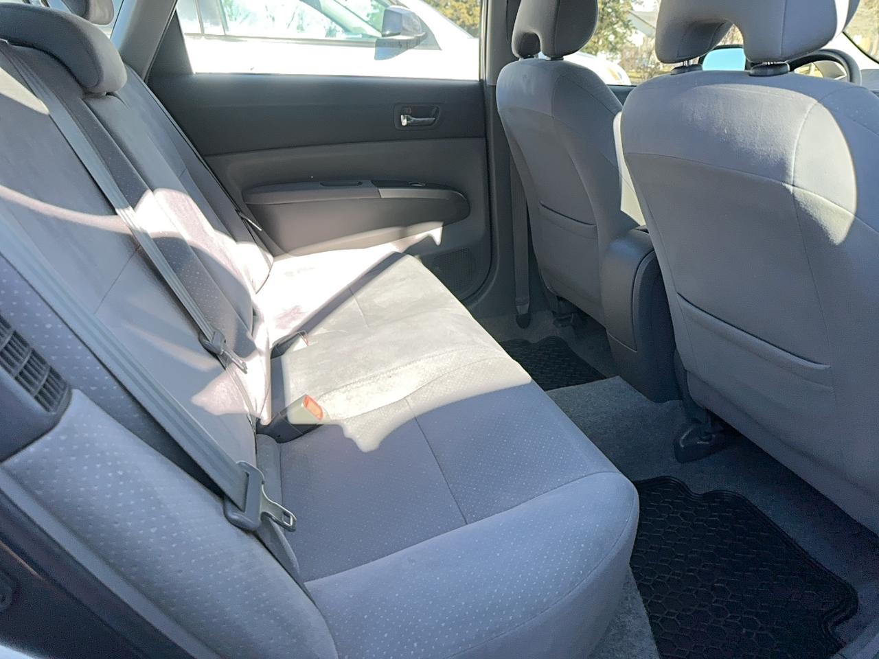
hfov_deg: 71.6
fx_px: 609
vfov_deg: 56.8
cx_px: 440
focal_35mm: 24
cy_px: 330
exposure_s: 1/602
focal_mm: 6.86
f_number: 1.78
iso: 50
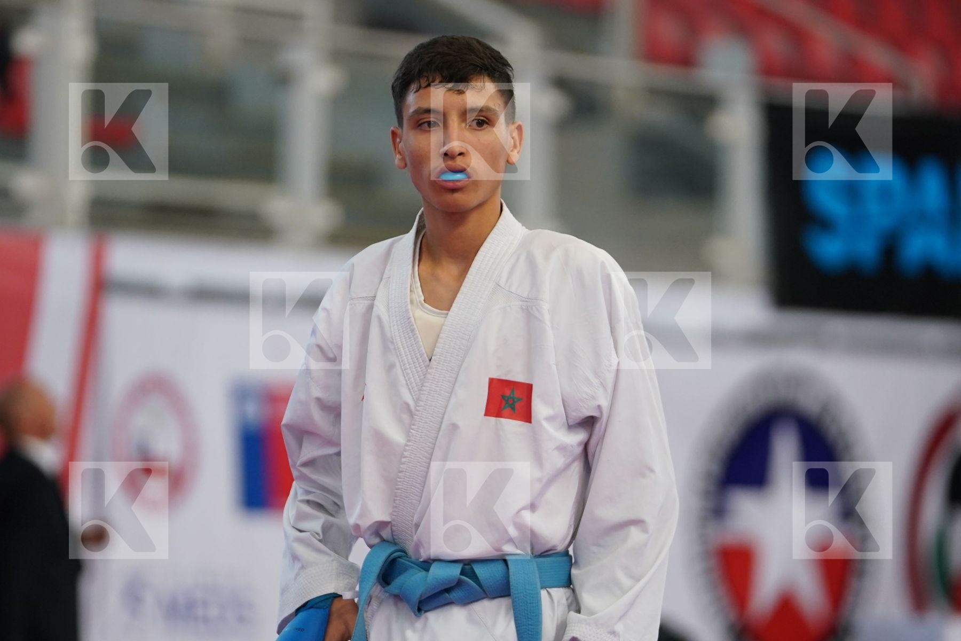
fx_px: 7474
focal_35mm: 280
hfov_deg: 7.4
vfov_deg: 4.9
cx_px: 480
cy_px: 320
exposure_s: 1/800
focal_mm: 187
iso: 1600
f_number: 2.8
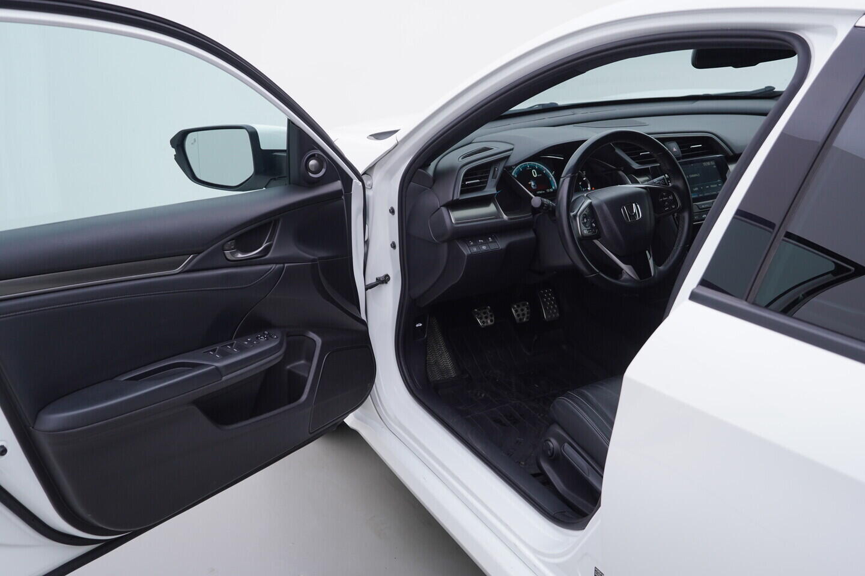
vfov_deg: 36.9
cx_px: 432
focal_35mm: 36
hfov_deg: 53.1
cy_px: 288
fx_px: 865
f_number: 3.5
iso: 125
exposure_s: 1/60
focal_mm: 24
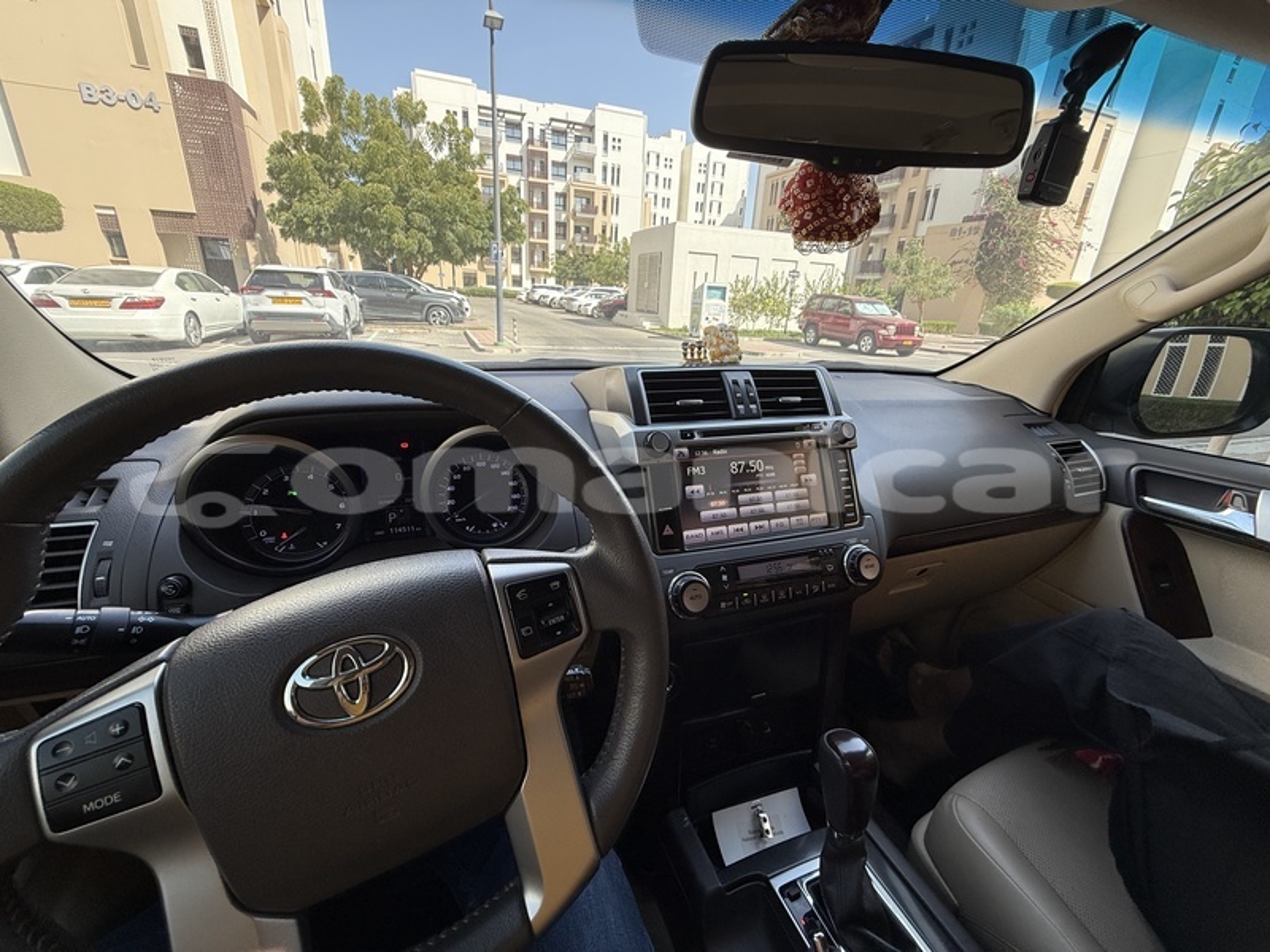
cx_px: 635
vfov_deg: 85.7
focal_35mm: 14
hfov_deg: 102.1
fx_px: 514
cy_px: 476
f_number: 2.2
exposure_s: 1/297
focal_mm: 2.22
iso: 64
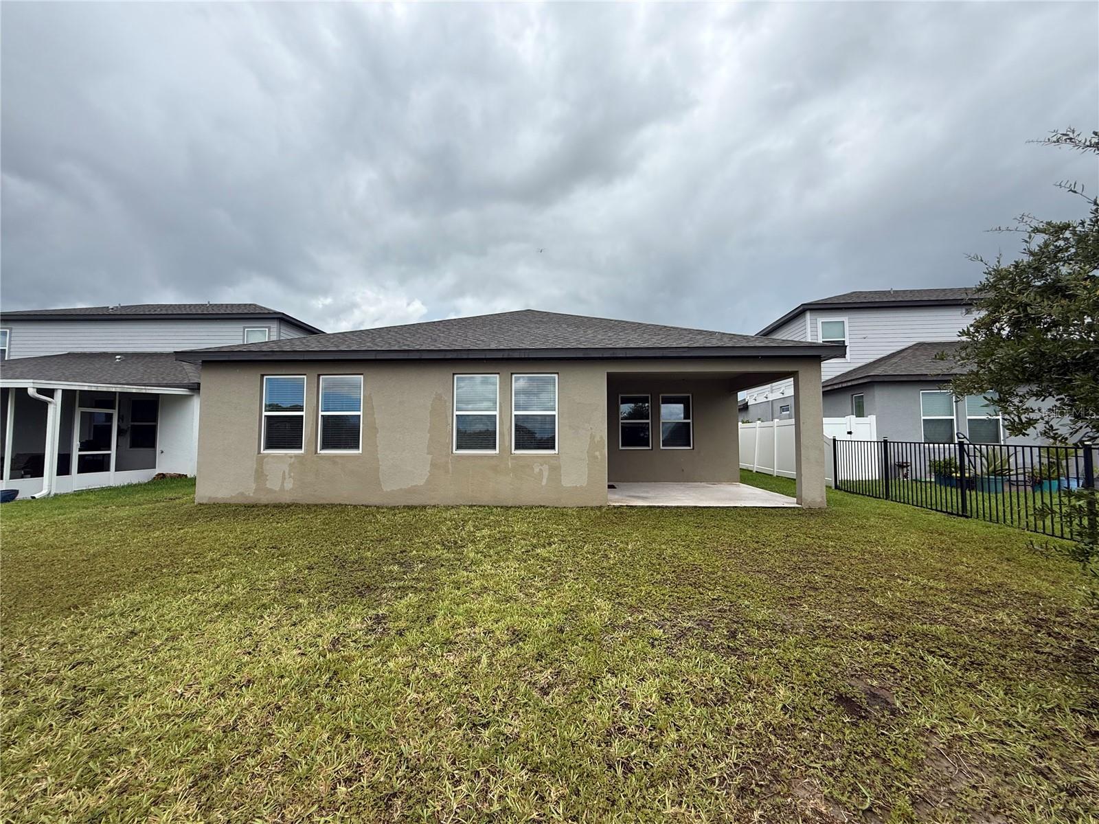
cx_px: 550
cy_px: 412
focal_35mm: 14
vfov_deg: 85.7
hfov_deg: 102.1
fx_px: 444
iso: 50
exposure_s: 1/1656
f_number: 2.2
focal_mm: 2.22
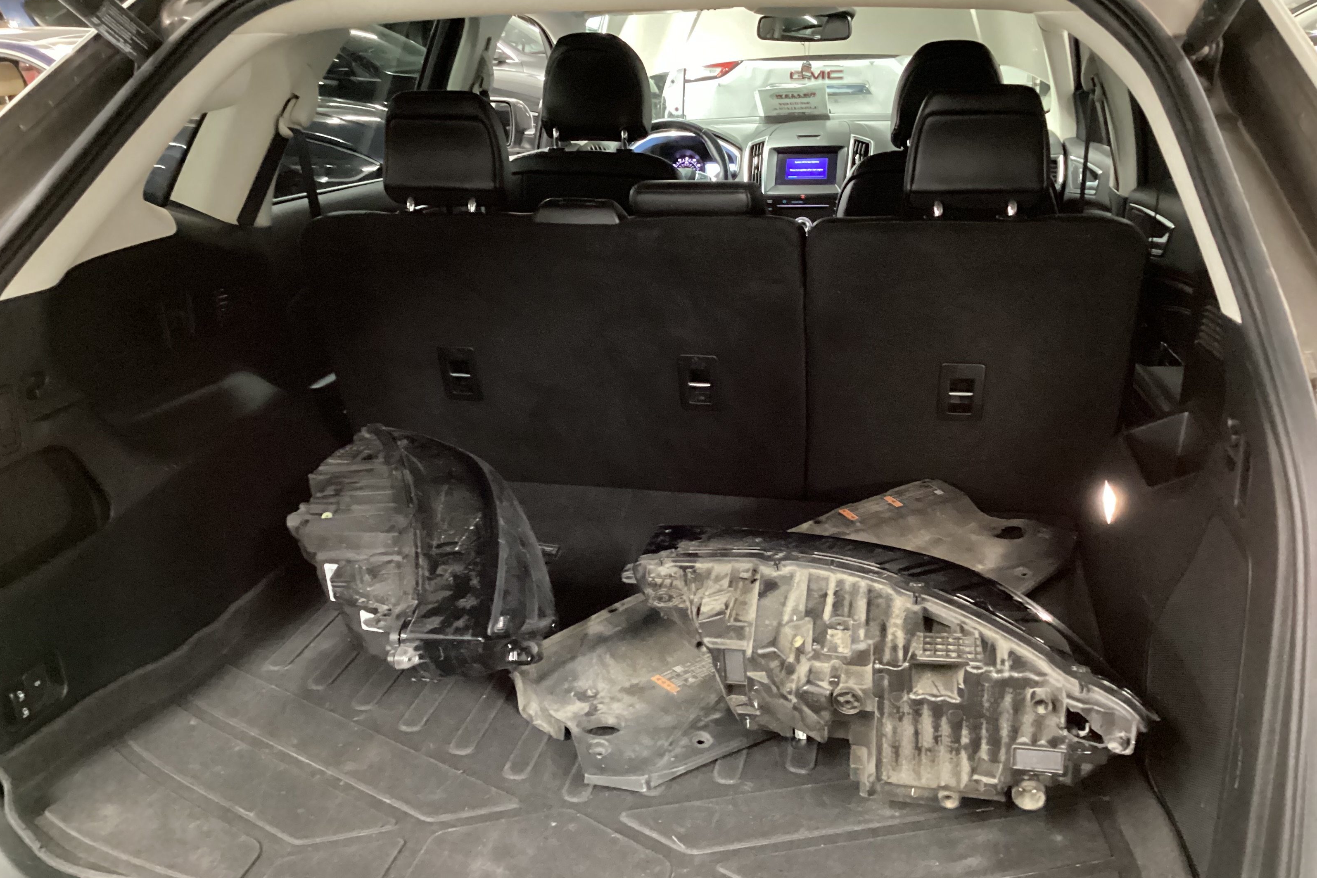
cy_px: 461
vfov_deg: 40.0
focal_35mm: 33
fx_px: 1207
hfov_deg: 57.2
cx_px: 650
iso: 800
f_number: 2.4
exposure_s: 1/15
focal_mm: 3.3
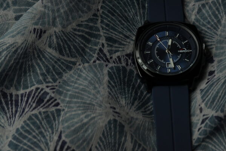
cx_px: 113
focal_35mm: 183
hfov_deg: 11.2
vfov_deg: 7.5
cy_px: 76
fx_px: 1149
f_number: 11
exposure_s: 1/500
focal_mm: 122
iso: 2500
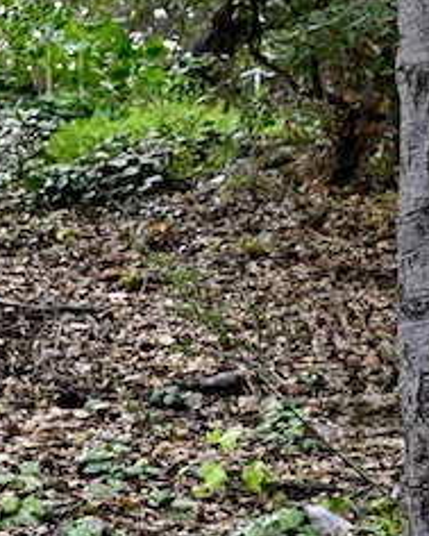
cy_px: 387
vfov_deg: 16.2
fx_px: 1872
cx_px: -688
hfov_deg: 10.6
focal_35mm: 118
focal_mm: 29
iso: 280
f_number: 4
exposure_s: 1/250
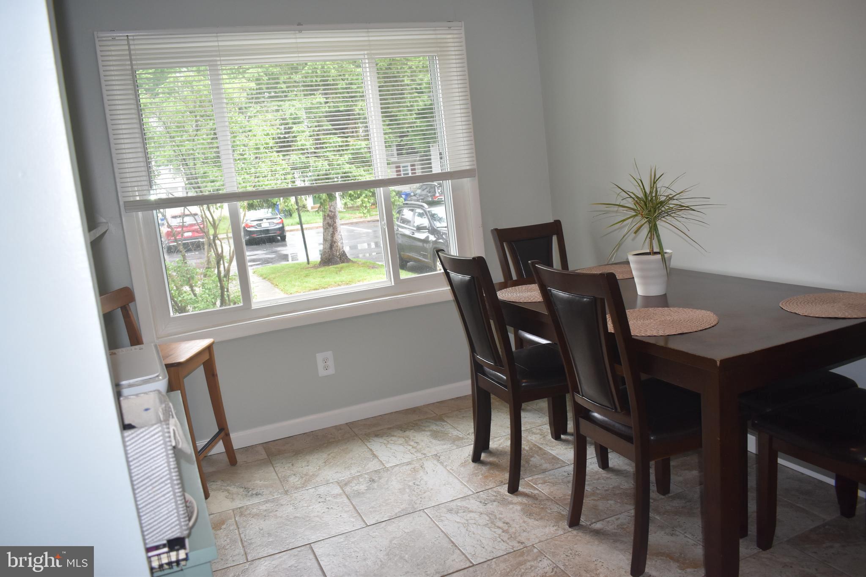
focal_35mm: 27
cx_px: 433
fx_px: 649
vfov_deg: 47.9
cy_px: 288
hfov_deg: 67.4
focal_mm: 18
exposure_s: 1/200
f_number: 5
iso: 720
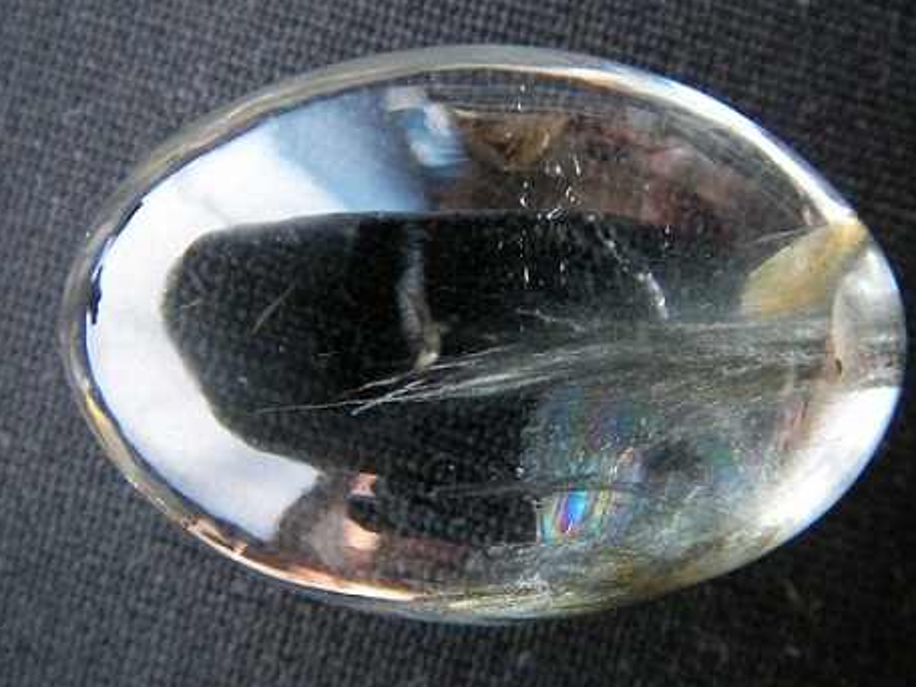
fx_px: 1058
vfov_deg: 36.0
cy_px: 329
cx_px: 472
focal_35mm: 40
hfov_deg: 46.8
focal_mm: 6.3
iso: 100
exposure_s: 1/2.1
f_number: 3.3
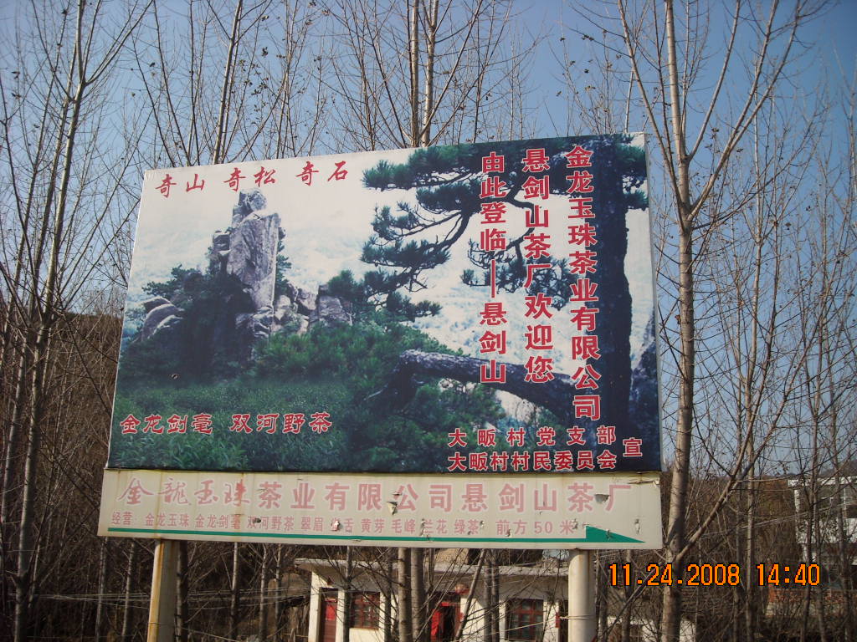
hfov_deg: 52.6
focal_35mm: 35
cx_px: 428
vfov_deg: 40.7
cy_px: 321
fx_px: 867
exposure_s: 1/284
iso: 64
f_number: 5.6
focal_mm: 5.7
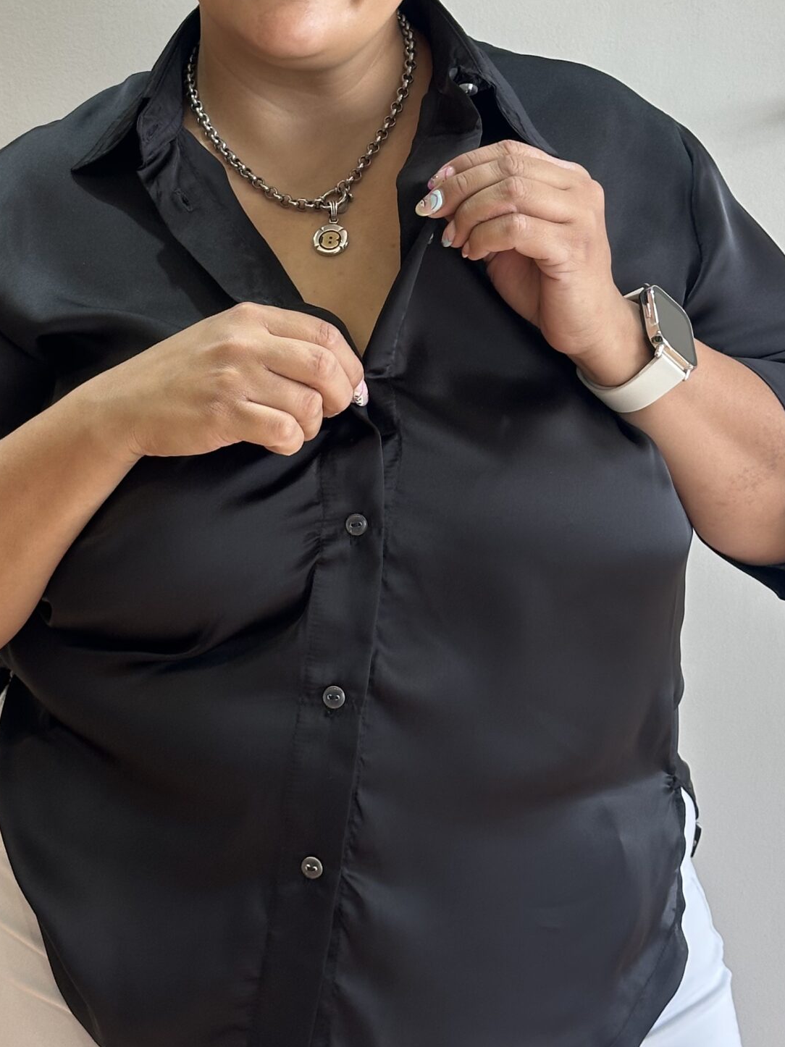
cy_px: 342
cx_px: 280
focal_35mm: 85
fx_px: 2571
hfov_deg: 17.3
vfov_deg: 22.9
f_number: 1.78
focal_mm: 6.86
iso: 64
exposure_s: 1/100
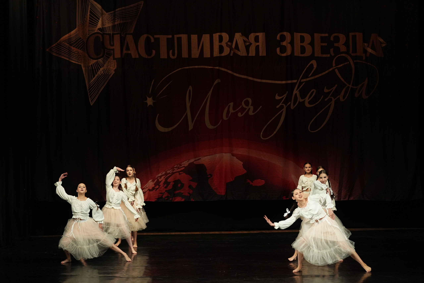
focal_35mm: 111
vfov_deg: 12.3
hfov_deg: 18.4
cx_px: 212
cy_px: 142
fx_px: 1307
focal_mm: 111
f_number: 2.8
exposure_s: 1/400
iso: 2500
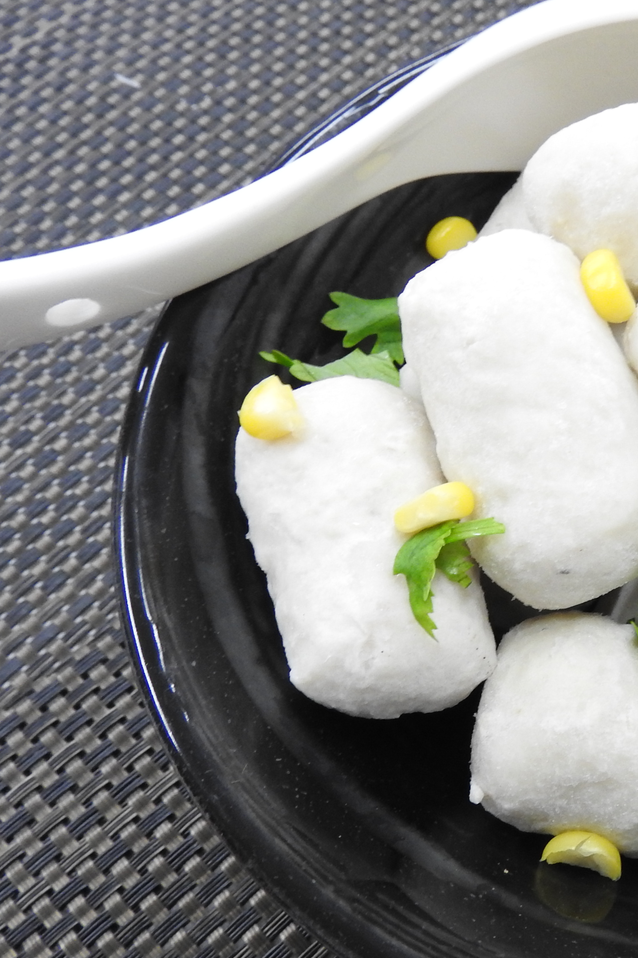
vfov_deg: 48.4
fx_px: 1063
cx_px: 668
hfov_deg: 30.5
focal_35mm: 40
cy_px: 531
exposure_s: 1/30
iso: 320
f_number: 3.3
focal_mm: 4.3
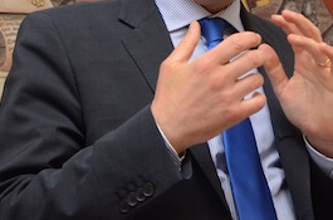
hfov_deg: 15.1
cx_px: 220
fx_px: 1254
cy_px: -22
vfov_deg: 9.9
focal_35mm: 136
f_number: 7.1
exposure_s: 1/200
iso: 1600
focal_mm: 40
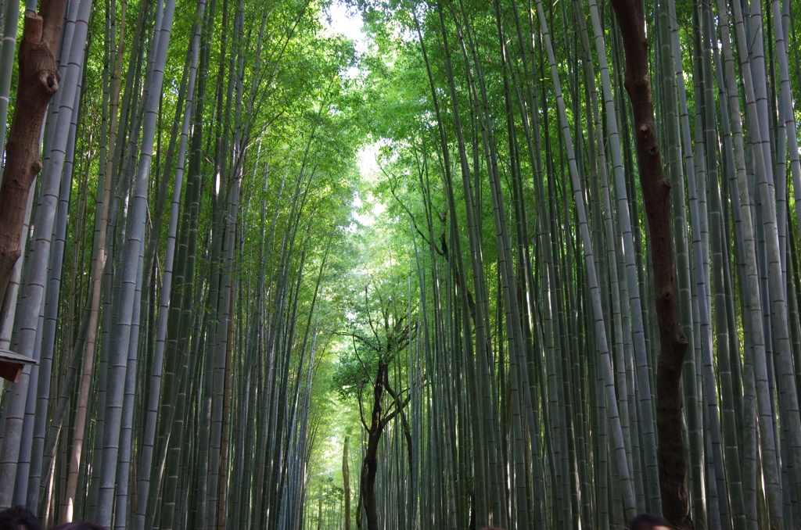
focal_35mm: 46
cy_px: 265
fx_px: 1021
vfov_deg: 29.1
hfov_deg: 42.8
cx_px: 400
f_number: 8
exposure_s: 1/15
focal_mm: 31
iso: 1600
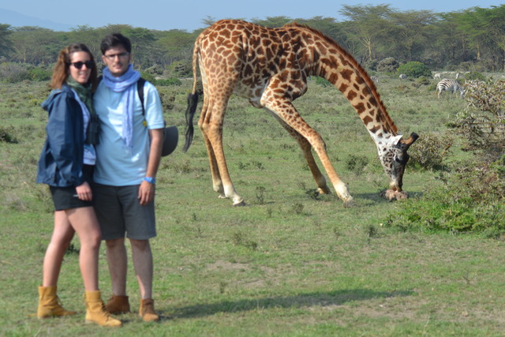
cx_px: 252
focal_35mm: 105
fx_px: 1473
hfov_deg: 19.5
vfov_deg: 13.0
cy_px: 168
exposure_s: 1/250
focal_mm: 70
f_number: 8
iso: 100
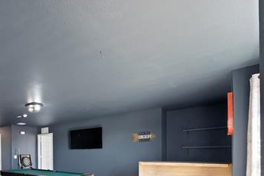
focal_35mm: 22
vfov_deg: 51.4
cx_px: 26
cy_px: 154
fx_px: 161
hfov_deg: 65.1
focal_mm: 12
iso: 640
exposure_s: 1/3
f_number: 9
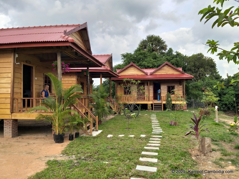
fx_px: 180
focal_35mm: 26
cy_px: 90
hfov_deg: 67.3
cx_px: 120
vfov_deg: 53.1
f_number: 1.7
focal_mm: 3.93
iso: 40
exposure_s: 1/580
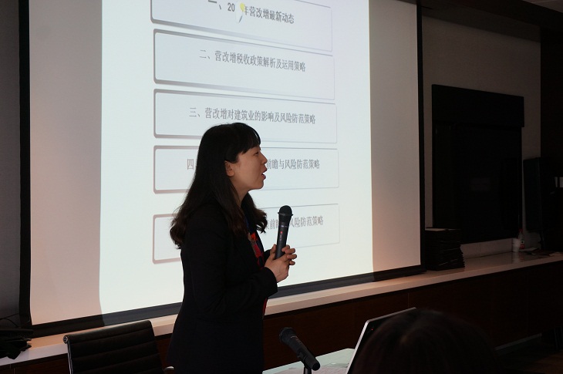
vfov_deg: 22.0
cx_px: 282
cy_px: 187
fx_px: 961
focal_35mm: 62
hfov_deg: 32.7
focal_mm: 41
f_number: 5.6
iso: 400
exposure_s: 1/40
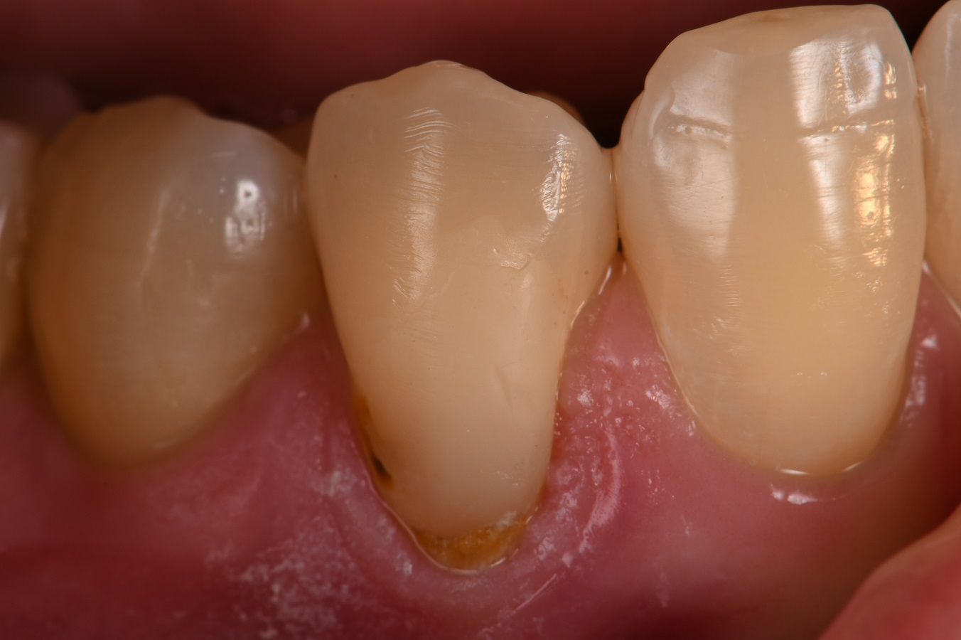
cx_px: 480
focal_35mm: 157
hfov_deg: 13.1
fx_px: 4189
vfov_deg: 8.7
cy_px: 320
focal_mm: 105
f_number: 32
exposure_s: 1/200
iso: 200
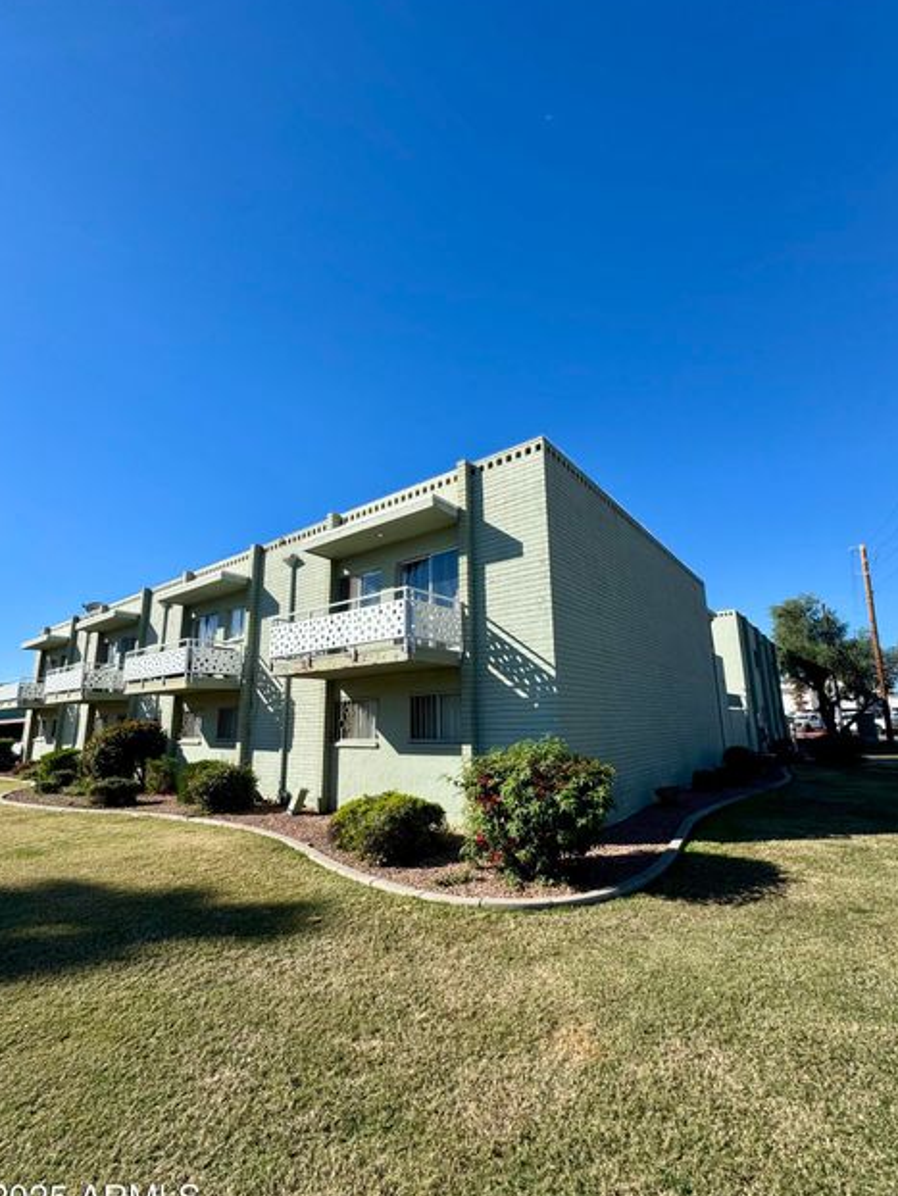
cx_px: 465
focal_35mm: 15
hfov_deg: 81.8
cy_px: 616
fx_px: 518
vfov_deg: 98.1
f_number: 2.2
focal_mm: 2.22
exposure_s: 1/1789
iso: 40
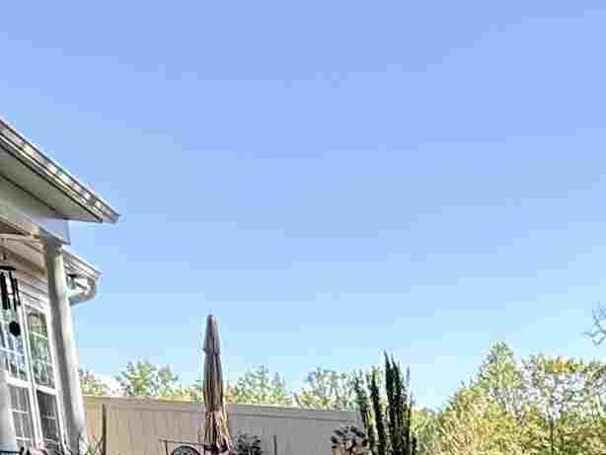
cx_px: 821
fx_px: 1226
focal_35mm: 70
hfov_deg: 23.9
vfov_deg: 16.8
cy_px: 854
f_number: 2.2
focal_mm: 2.22
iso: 64
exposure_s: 1/281
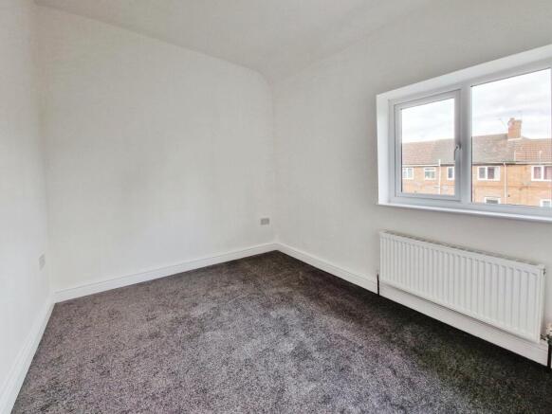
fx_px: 207
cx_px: 276
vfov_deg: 90.0
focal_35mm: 13
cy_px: 207
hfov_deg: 106.2
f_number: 2.2
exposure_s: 1/100
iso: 80
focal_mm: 2.2
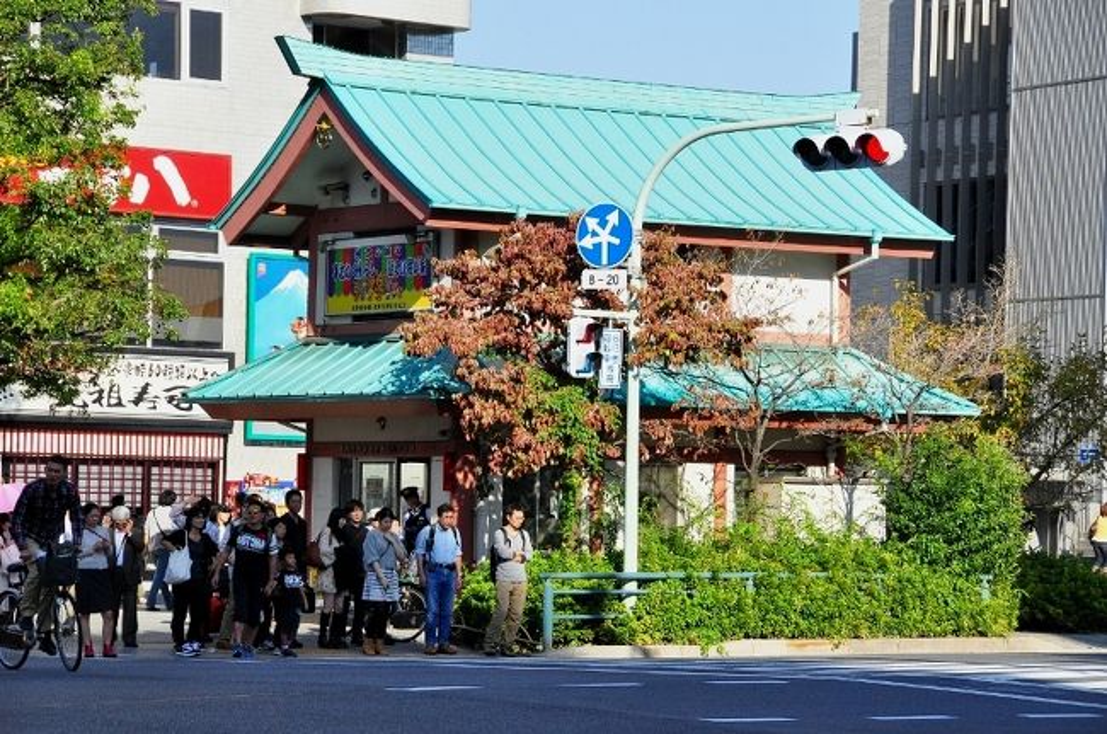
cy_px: 367
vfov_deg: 11.1
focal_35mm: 123
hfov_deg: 16.7
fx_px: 3776
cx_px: 554
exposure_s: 1/1600
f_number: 10
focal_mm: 82
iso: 800
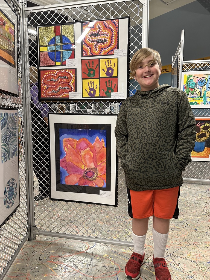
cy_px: 140
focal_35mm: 24
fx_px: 194
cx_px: 105
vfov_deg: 71.6
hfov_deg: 56.8
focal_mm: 6.86
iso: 320
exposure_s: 1/50
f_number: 1.78
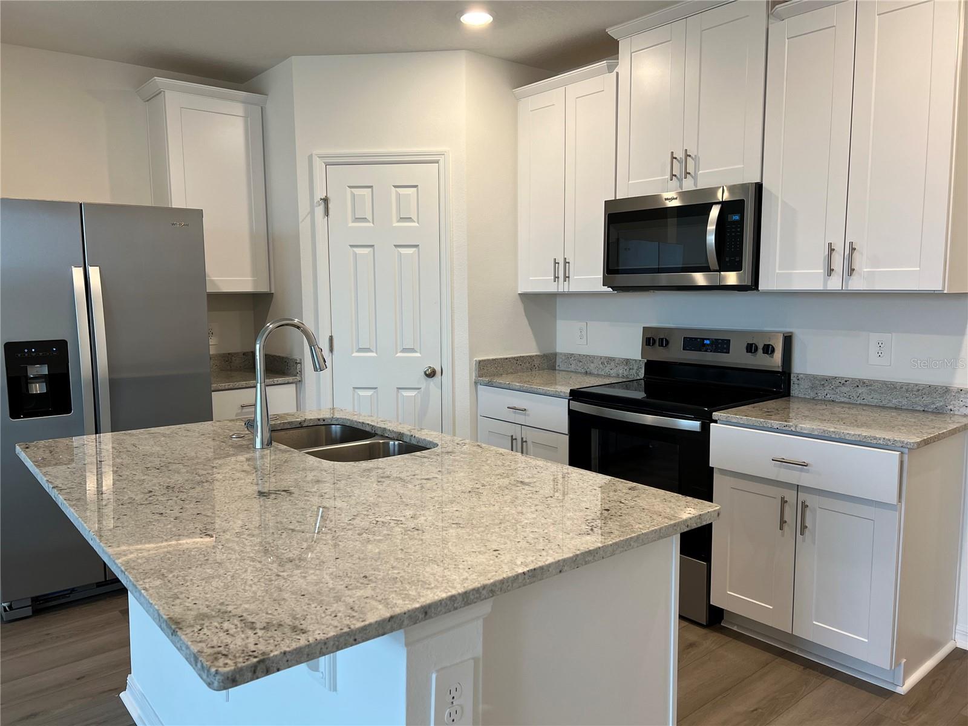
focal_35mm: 26
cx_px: 484
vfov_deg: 53.1
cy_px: 363
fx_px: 727
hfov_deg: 67.3
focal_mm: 5.7
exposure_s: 1/120
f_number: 1.5
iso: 100
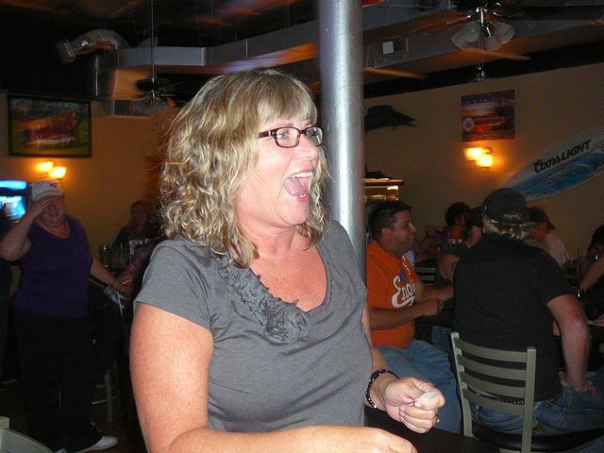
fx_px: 663
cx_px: 302
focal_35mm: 38
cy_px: 226
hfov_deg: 49.0
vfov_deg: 37.7
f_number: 2.8
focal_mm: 5.2
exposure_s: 1/8
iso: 200
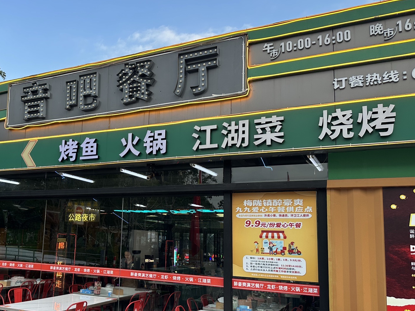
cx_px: 132
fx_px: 408
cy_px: 186
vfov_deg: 41.6
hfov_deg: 52.7
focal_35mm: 34
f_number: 1.78
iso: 80
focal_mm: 6.86
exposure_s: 1/464
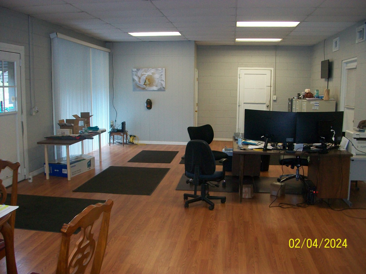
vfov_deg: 41.8
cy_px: 137
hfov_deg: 54.0
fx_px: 360
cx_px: 183
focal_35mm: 34
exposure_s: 1/60
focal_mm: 5.7
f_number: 2.8
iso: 160
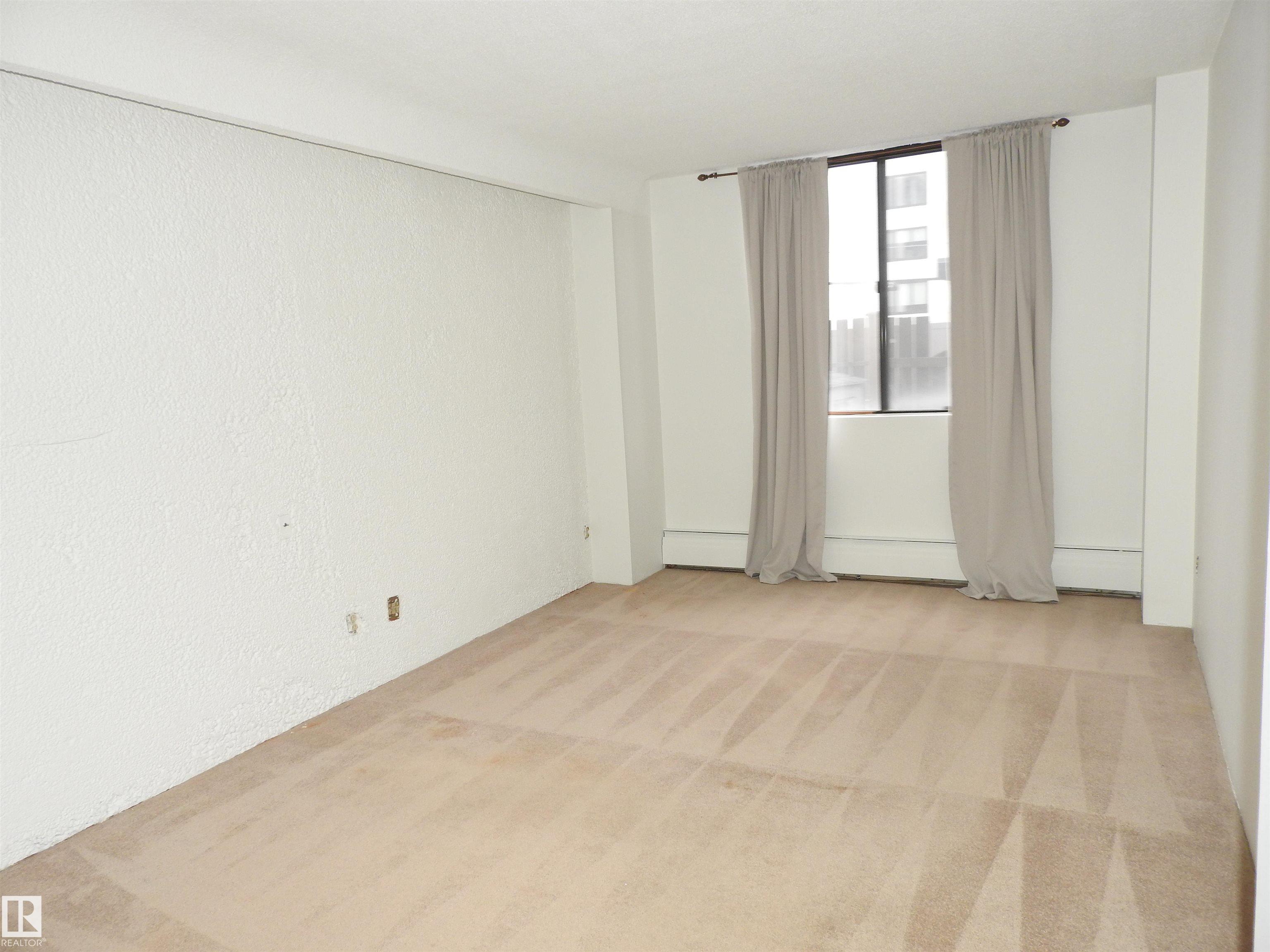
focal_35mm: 24
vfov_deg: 56.8
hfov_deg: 71.6
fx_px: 881
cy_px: 476
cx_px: 635
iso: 200
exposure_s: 1/30
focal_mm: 4.3
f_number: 3.3
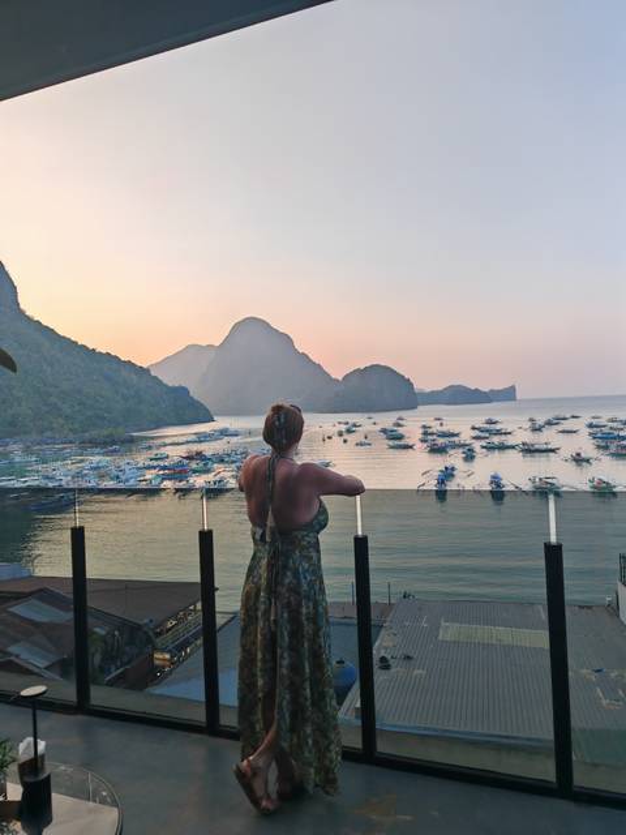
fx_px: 651
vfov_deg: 65.3
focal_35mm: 27
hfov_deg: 51.4
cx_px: 313
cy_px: 418
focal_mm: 7.62
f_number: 1.6
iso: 50
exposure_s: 1/660
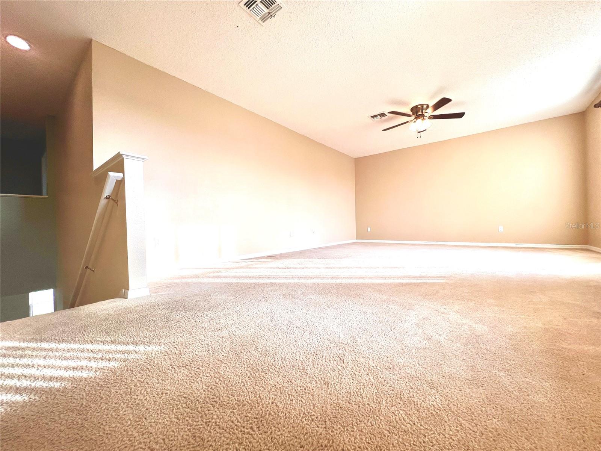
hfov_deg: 106.2
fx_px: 226
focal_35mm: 13
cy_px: 226
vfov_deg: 89.9
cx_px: 300
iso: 64
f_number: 1.8
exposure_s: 1/120
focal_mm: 1.57
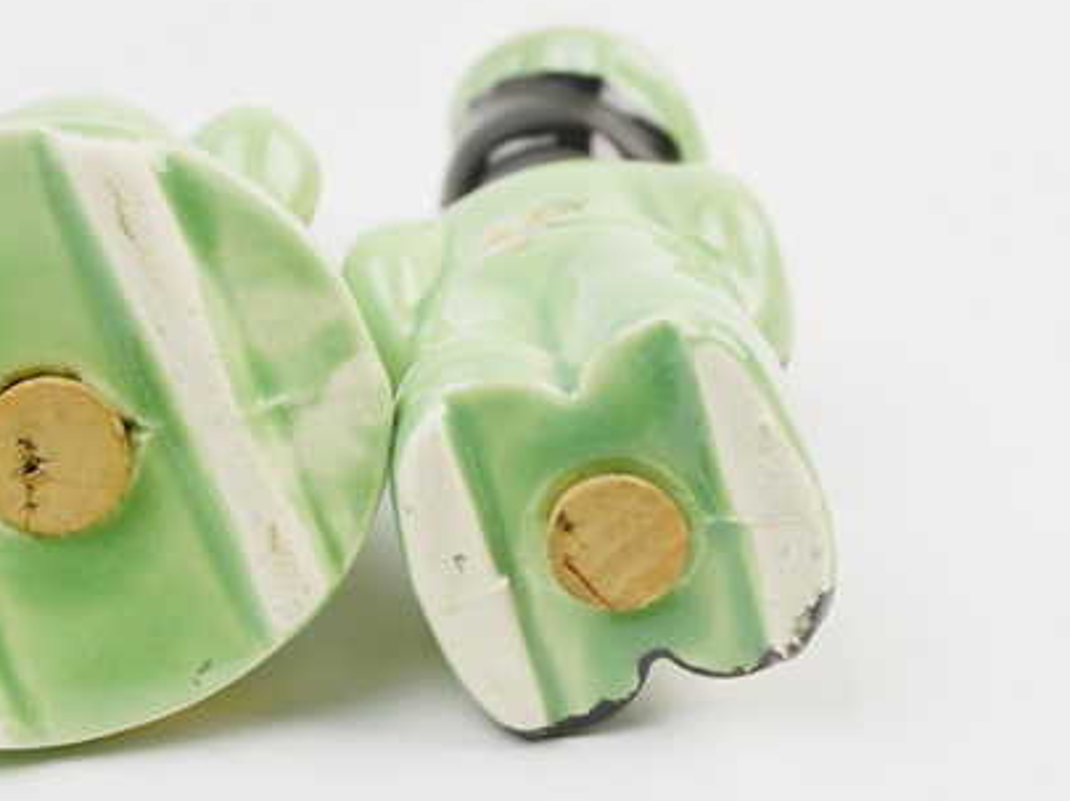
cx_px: 346
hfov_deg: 25.2
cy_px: 383
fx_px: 2378
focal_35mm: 77
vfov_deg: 19.1
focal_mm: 36
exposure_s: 1/160
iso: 200
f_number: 6.3
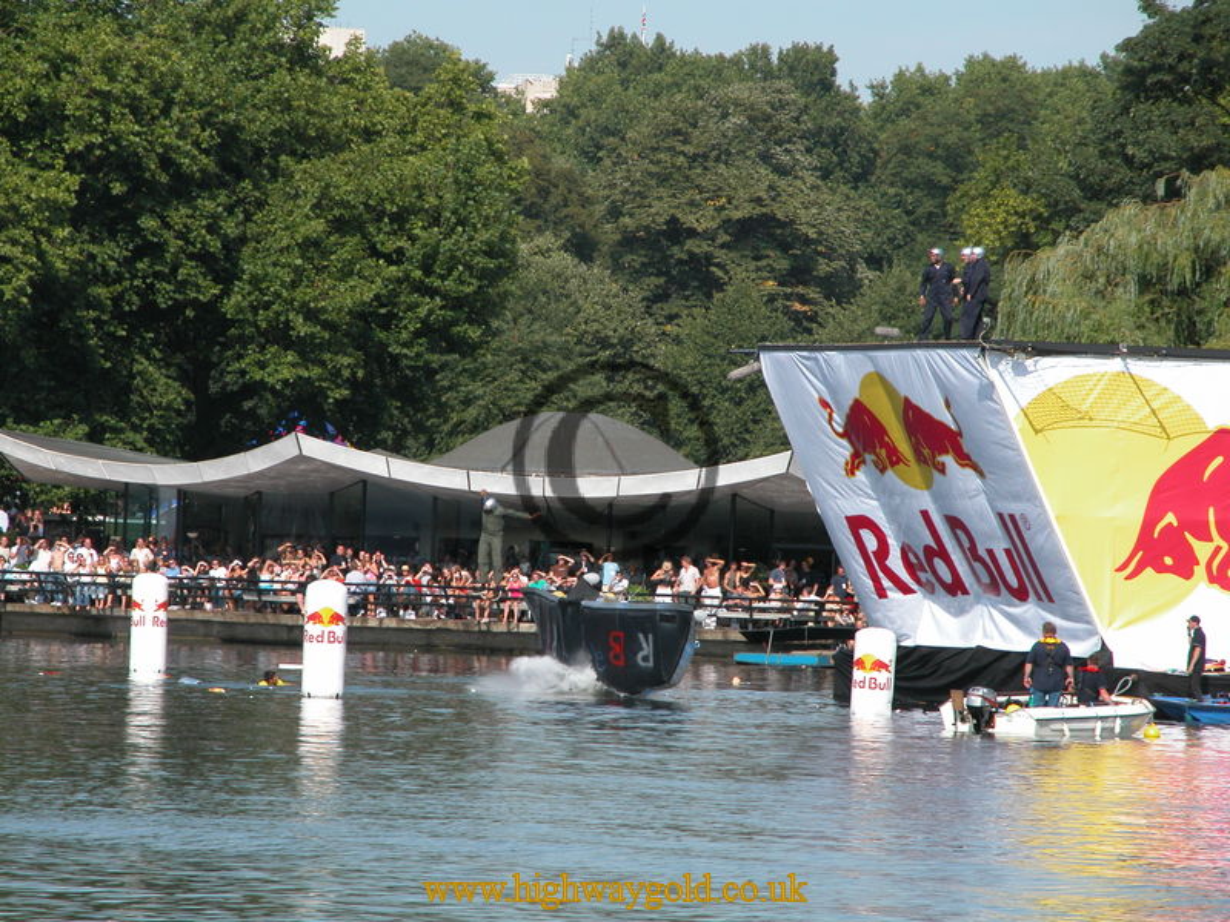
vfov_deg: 5.3
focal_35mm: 280
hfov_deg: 7.1
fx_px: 9949
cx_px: 615
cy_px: 461
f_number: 5.9
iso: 100
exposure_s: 1/379
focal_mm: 71.2
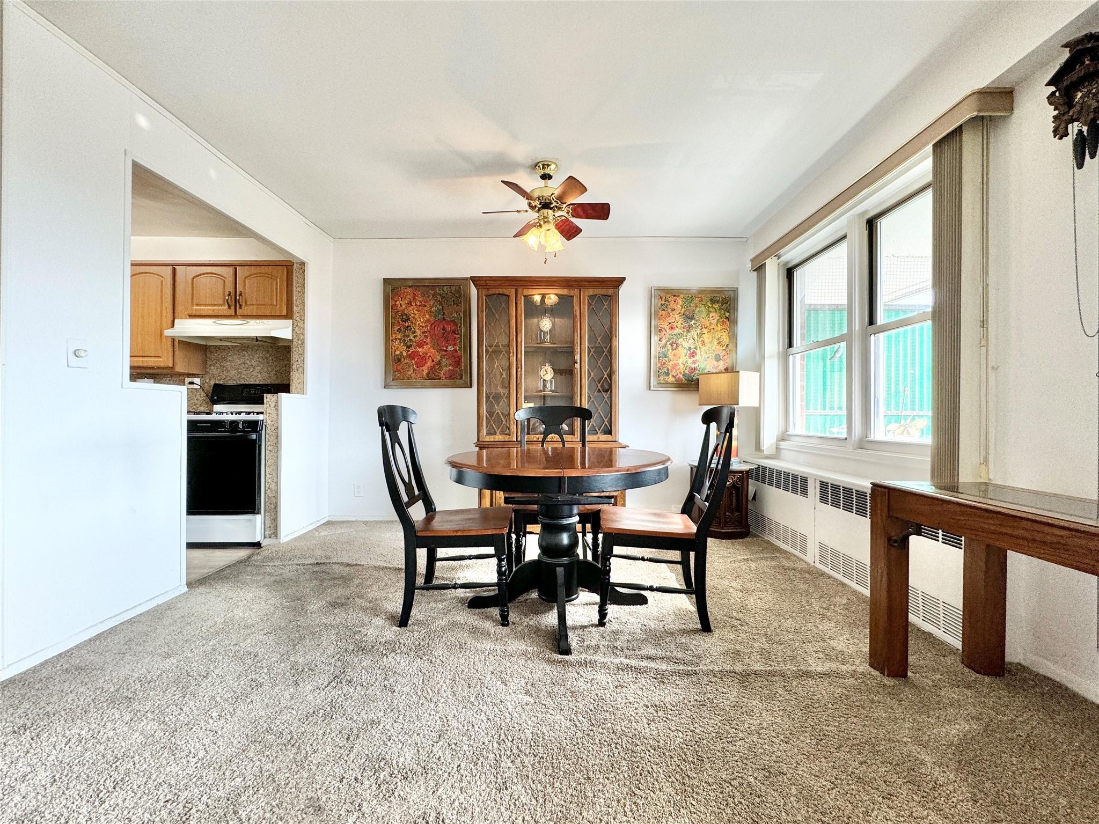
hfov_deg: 102.1
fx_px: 444
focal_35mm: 14
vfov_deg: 85.7
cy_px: 412
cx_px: 550
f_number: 2.2
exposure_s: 1/120
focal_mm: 2.22
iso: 100
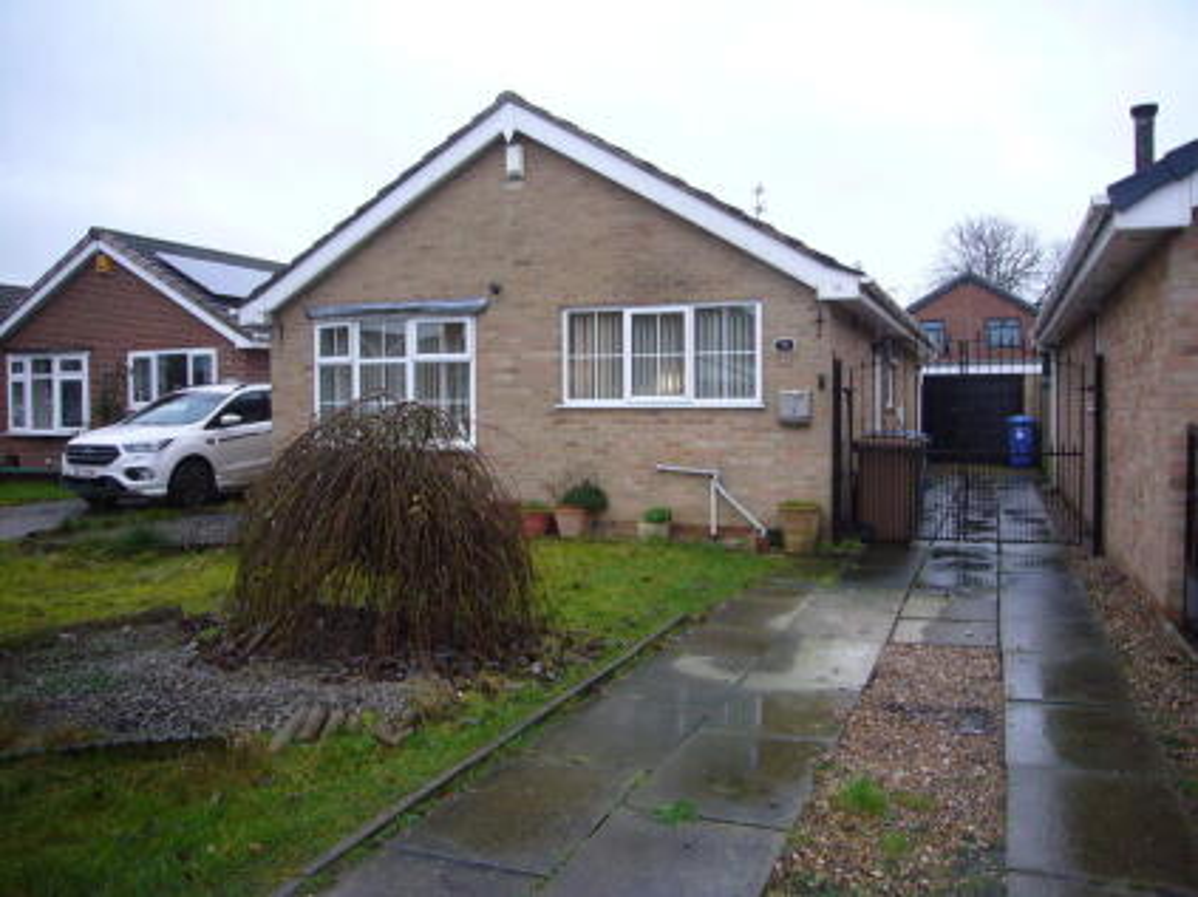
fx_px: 969
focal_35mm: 28
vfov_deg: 49.7
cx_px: 599
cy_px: 448
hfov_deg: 63.5
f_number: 2.8
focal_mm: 4.6
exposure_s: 1/30
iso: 125
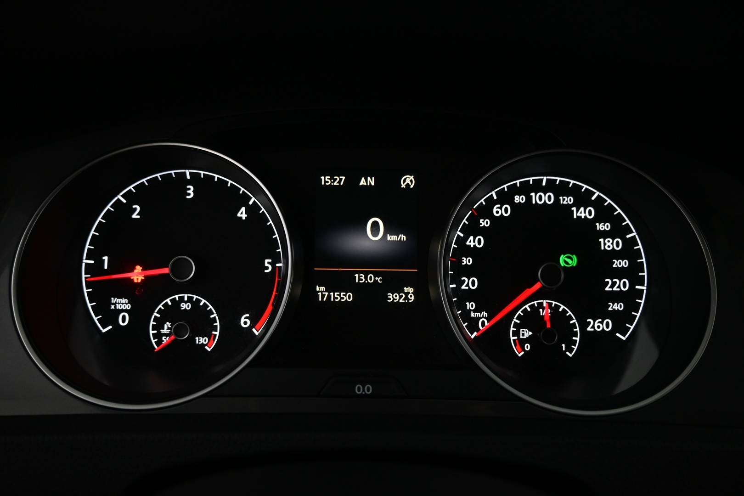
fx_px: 573
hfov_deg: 65.9
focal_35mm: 28
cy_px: 248
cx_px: 372
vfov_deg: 46.8
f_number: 3.8
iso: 900
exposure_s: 1/30
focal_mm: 18.5
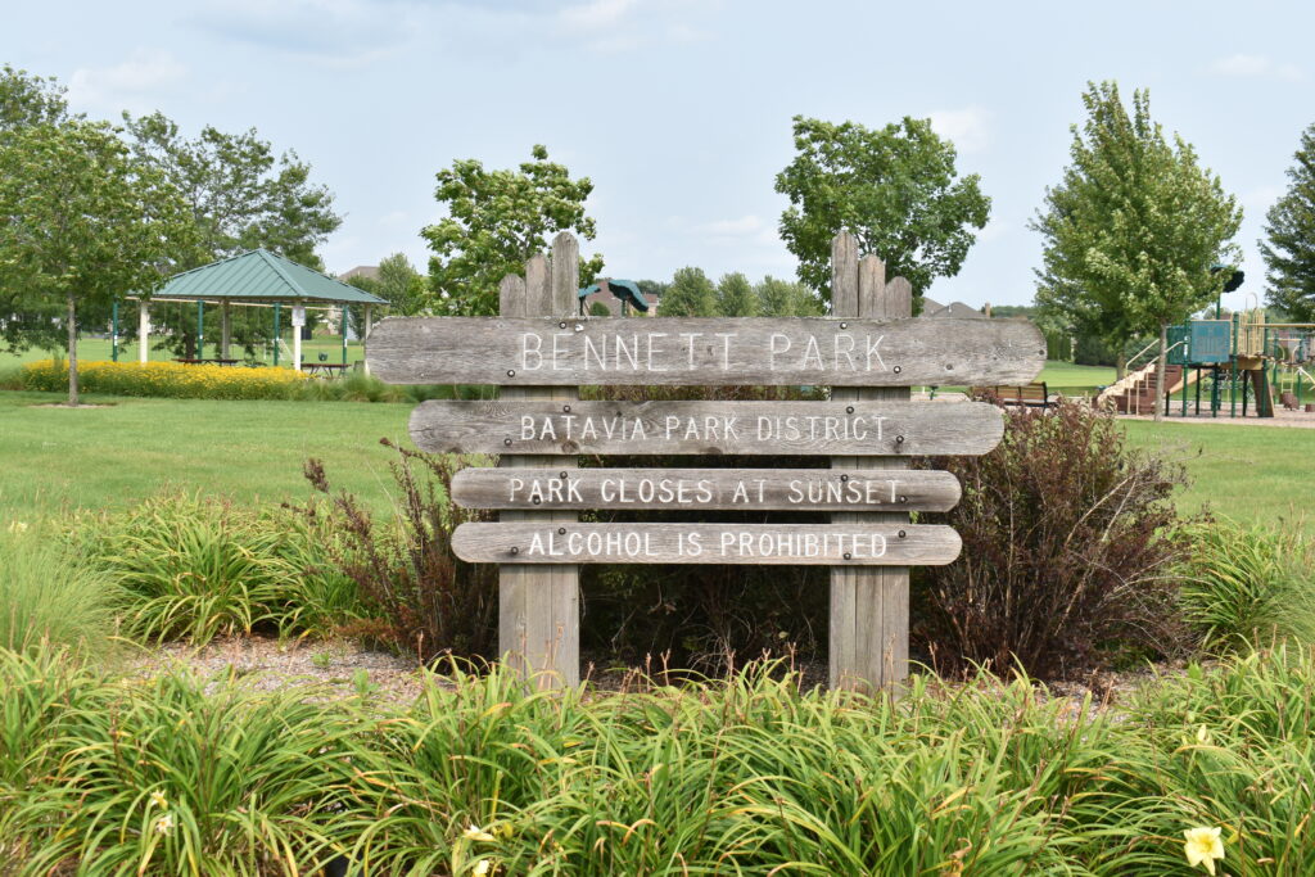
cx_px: 658
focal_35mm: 44
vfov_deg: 30.9
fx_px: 1589
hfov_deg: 45.0
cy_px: 438
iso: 200
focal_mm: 29
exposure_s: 1/320
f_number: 9
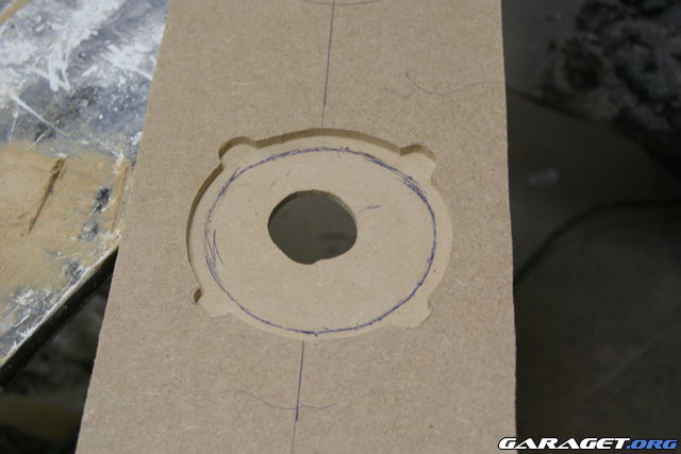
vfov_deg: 22.6
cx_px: 340
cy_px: 227
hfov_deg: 33.4
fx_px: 1135
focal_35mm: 60
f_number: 5.6
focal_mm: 40
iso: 400
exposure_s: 1/10
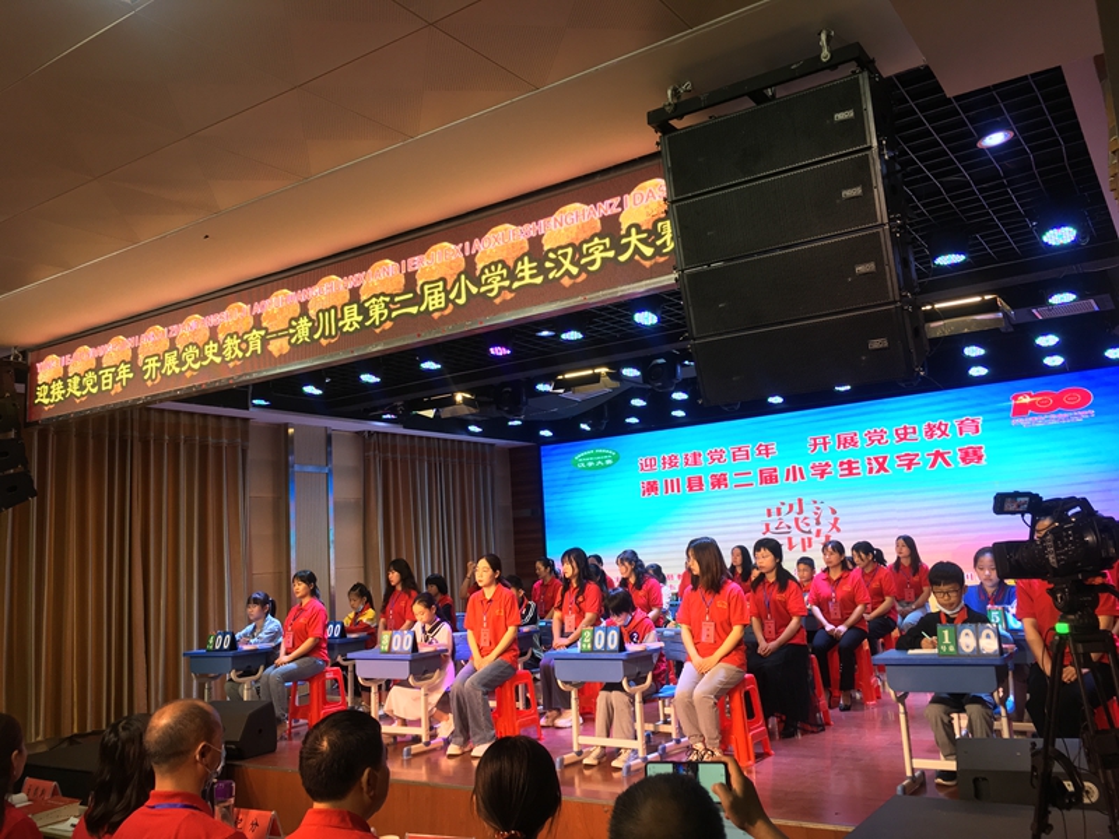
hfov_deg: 61.7
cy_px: 420
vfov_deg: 48.2
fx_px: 937
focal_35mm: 29
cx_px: 560
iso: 40
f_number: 2.2
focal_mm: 4.15
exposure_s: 1/100
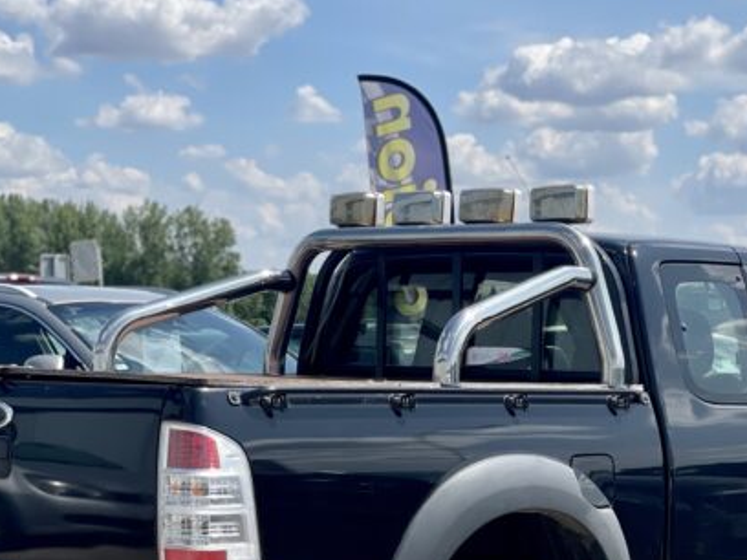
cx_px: 460
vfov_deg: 14.4
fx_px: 2201
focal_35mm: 102
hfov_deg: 19.2
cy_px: 430
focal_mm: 6
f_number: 2
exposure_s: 1/2283
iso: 32
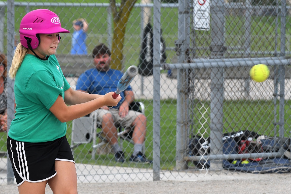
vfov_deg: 6.5
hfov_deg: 9.8
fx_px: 1698
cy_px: 97
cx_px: 146
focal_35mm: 210
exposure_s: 1/1000
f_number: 5.6
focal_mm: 140
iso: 360
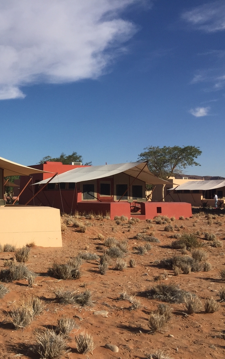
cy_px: 183
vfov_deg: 47.2
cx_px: 9
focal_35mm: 42
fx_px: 412
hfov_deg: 28.9
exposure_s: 1/3300
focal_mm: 4.15
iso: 32
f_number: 2.2
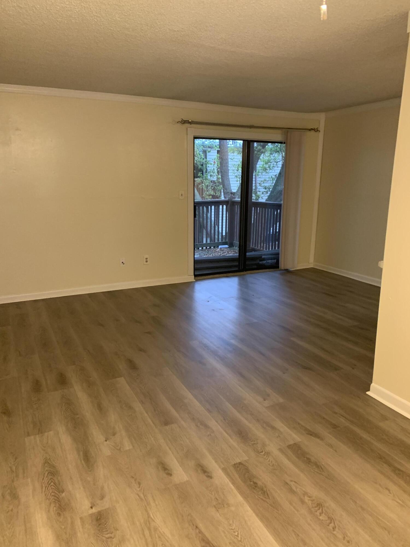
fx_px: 411
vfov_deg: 67.3
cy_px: 274
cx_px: 205
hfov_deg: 53.1
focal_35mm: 26
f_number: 1.8
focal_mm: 4.25
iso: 320
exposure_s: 1/60
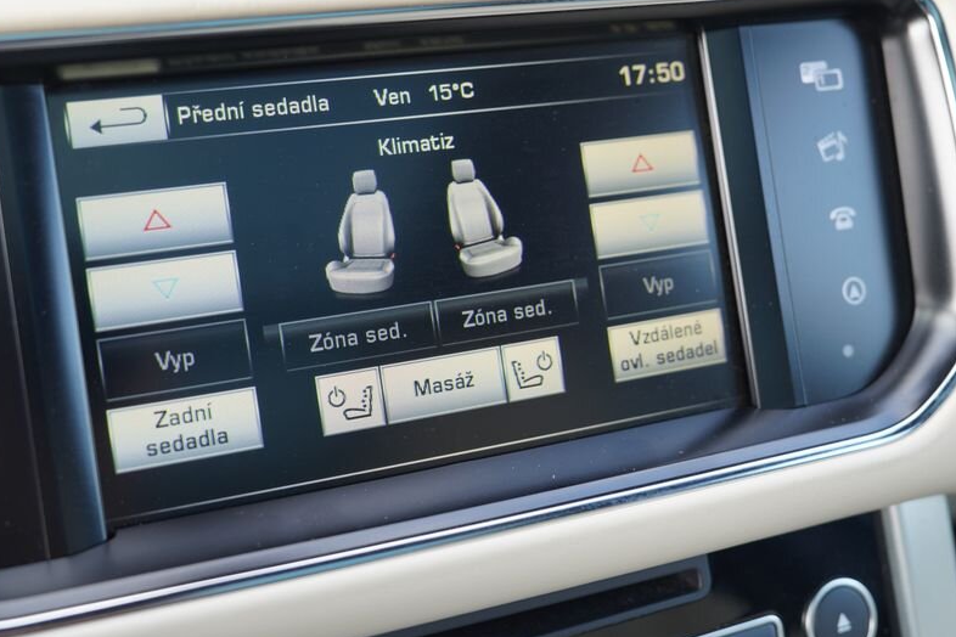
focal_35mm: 43
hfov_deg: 45.1
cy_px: 298
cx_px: 375
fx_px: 1142
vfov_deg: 31.2
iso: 100
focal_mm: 33
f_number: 3.5
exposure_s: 1/40
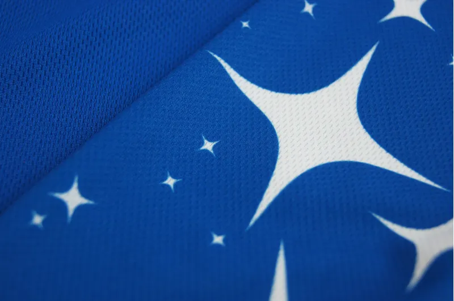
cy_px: 150
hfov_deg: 33.4
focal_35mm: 60
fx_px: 756
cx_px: 227
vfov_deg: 22.6
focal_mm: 40
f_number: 5
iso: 250
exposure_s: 1/80
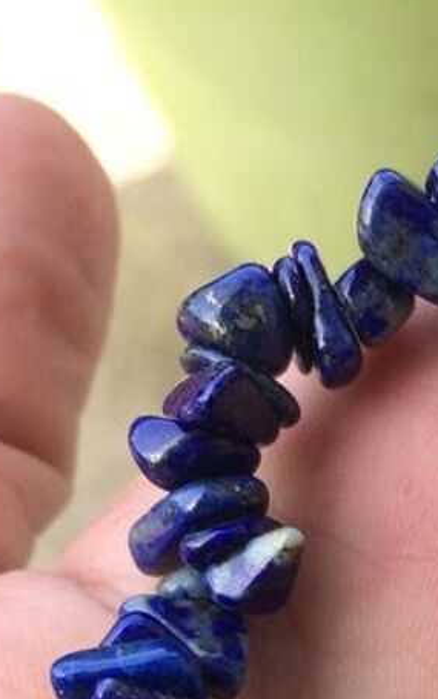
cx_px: 673
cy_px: 815
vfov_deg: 21.5
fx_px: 1716
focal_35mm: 90
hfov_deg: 13.6
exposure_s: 1/345
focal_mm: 4.15
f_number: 2.2
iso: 32
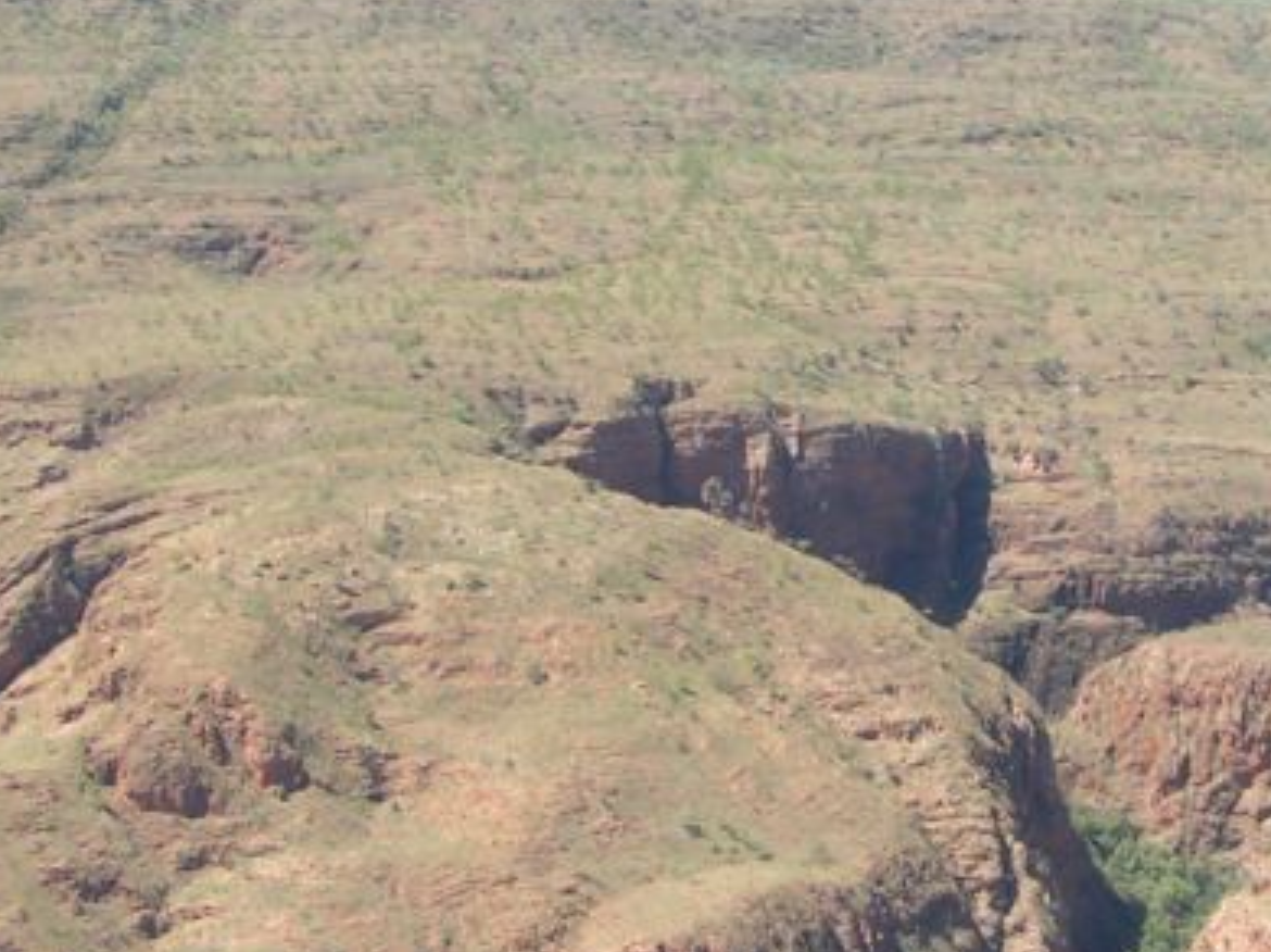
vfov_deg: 18.9
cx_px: 1014
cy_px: 567
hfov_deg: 24.6
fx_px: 2862
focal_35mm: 78
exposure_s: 1/200
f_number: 5.6
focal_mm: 5.8
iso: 50
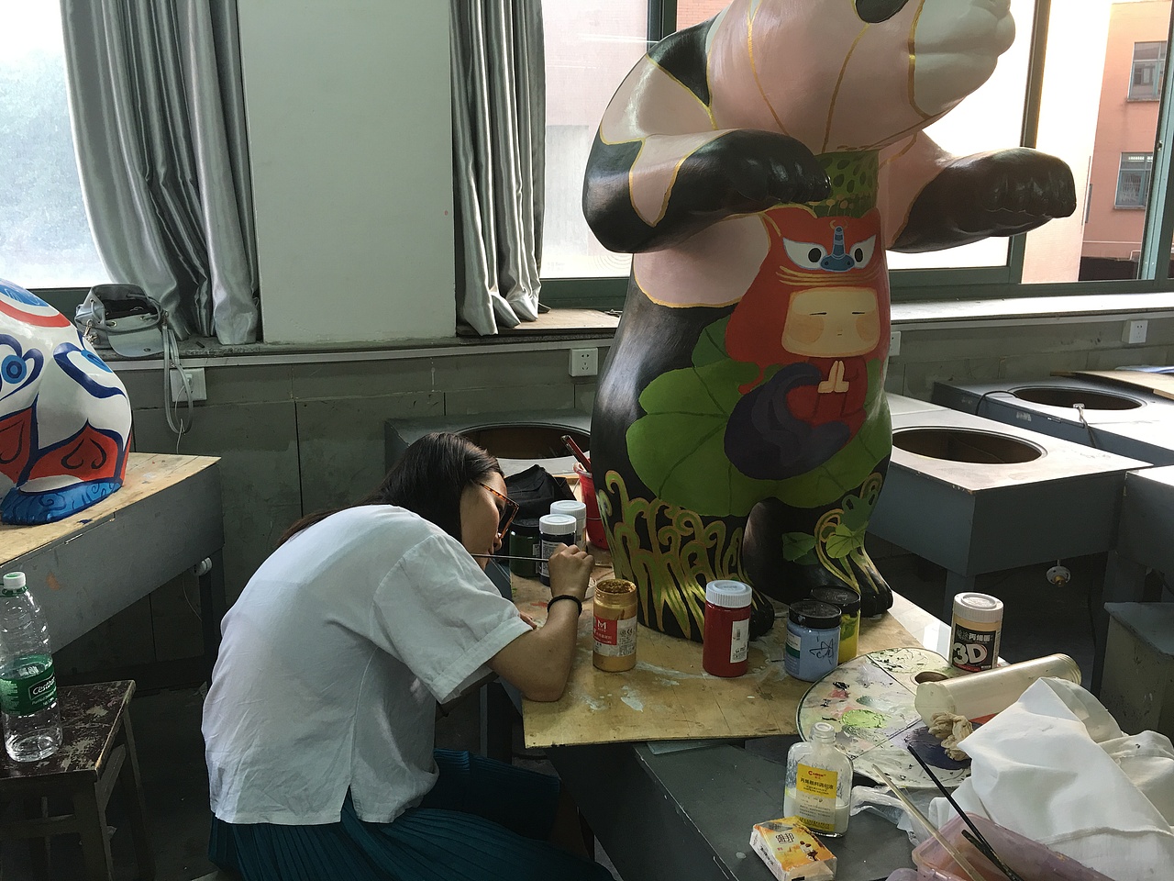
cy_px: 440
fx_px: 984
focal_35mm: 29
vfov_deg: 48.2
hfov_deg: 61.7
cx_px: 587
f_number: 2.2
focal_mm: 4.15
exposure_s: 1/33
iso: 25
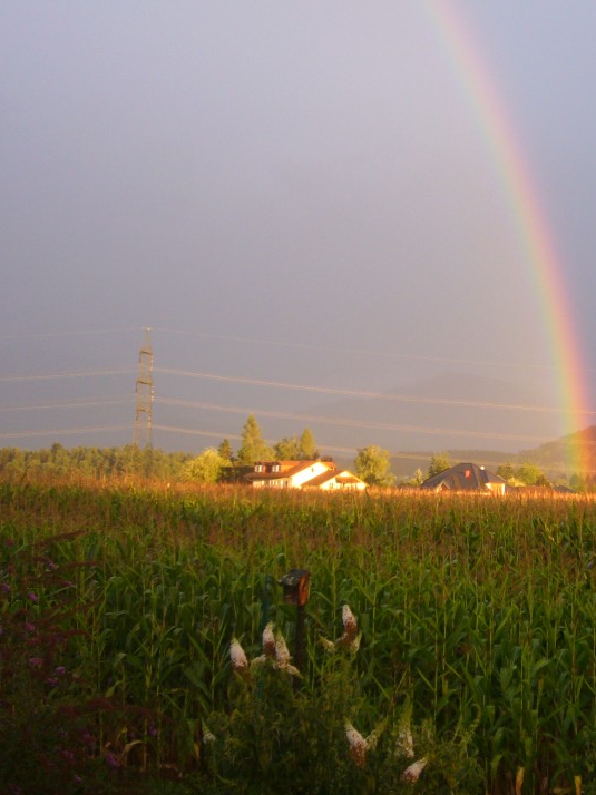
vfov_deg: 29.4
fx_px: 1516
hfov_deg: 21.9
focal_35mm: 66
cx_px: 487
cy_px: 376
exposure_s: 1/20
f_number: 3.5
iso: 100
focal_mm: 7.5
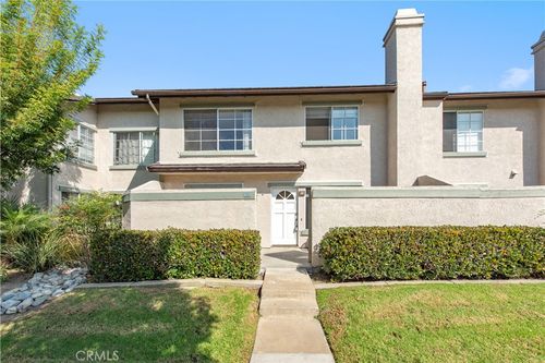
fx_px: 212
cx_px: 272
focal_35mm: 14
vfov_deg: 81.2
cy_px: 182
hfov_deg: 104.3
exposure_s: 1/400
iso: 200
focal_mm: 14
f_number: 10
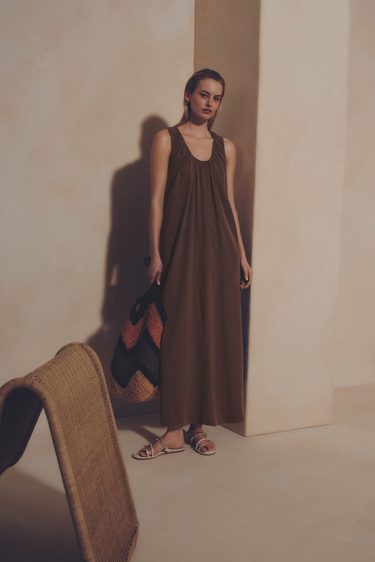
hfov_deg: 30.5
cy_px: 281
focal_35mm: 44
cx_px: 169
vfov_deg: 44.5
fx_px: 688
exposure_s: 1/250
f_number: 8
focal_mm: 52.7
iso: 500
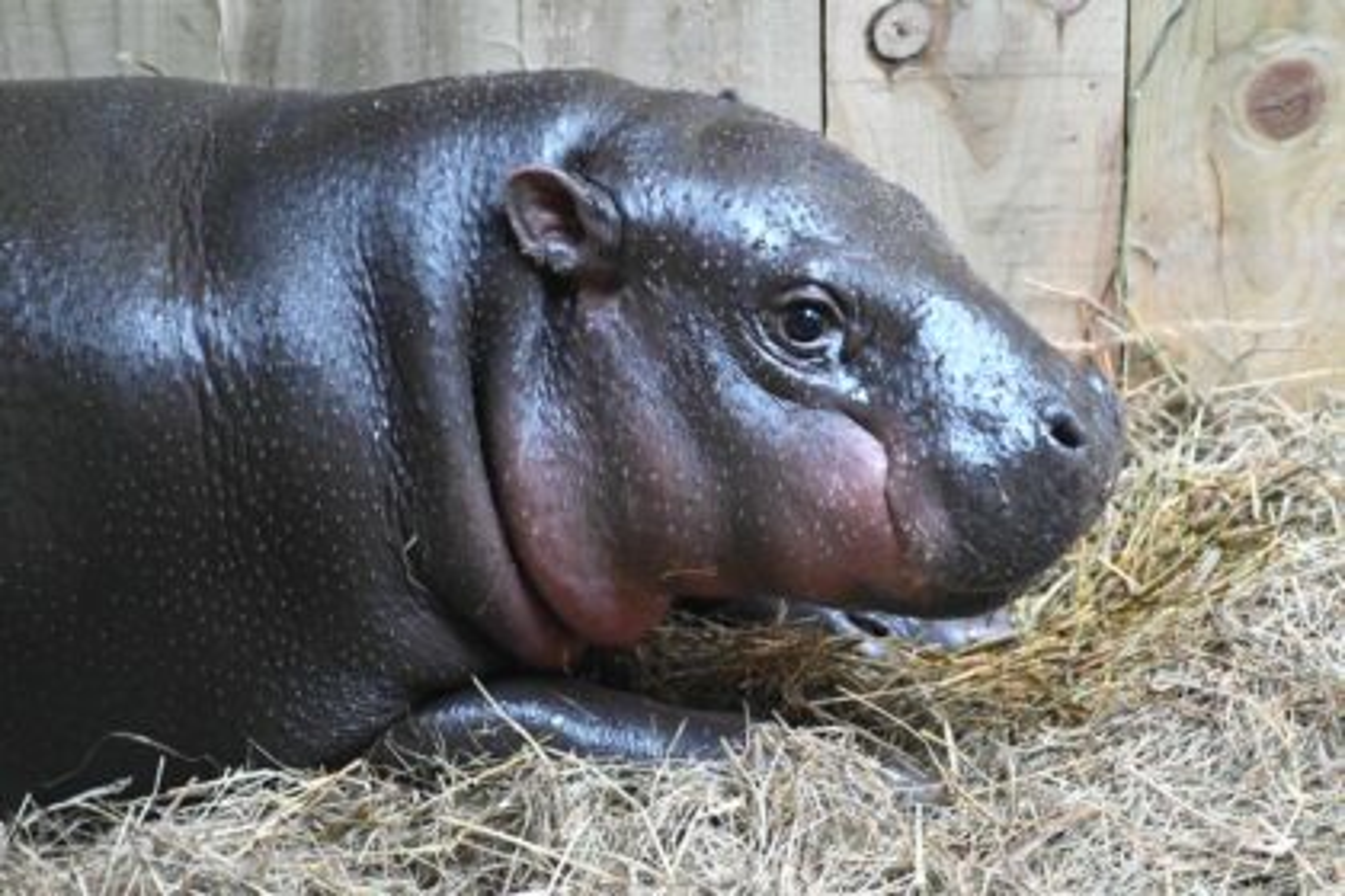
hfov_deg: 16.7
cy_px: 448
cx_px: 672
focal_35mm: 123
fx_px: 4595
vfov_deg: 11.1
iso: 12800
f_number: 5
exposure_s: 1/6
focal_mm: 82
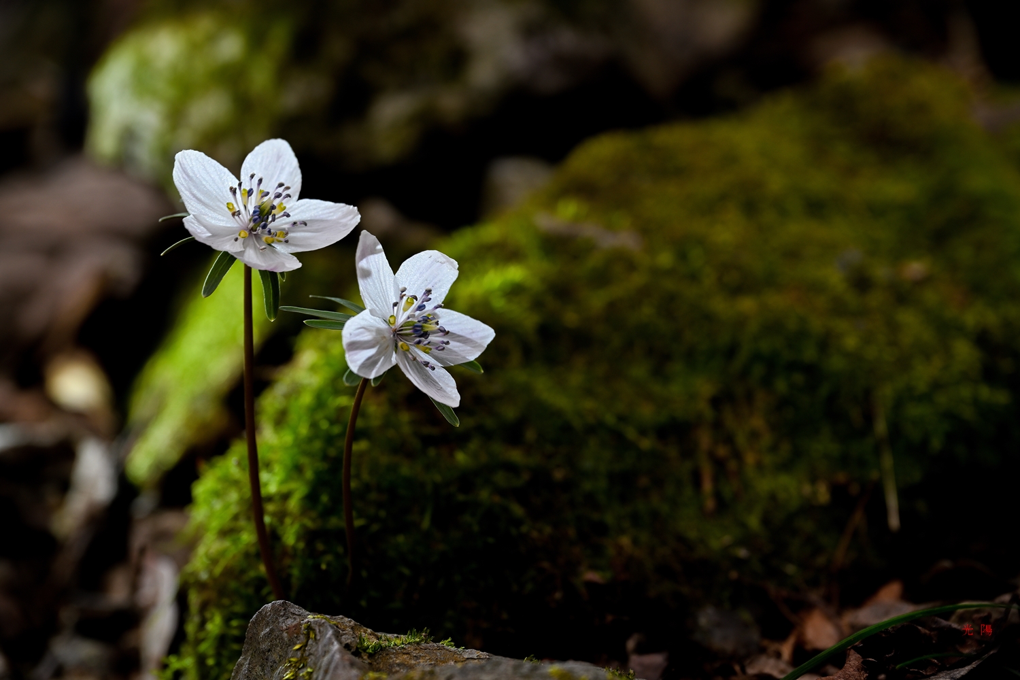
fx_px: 3258
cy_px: 340
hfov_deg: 17.8
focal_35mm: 115
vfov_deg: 11.9
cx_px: 510
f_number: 7.1
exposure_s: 1/50
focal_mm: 115
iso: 80
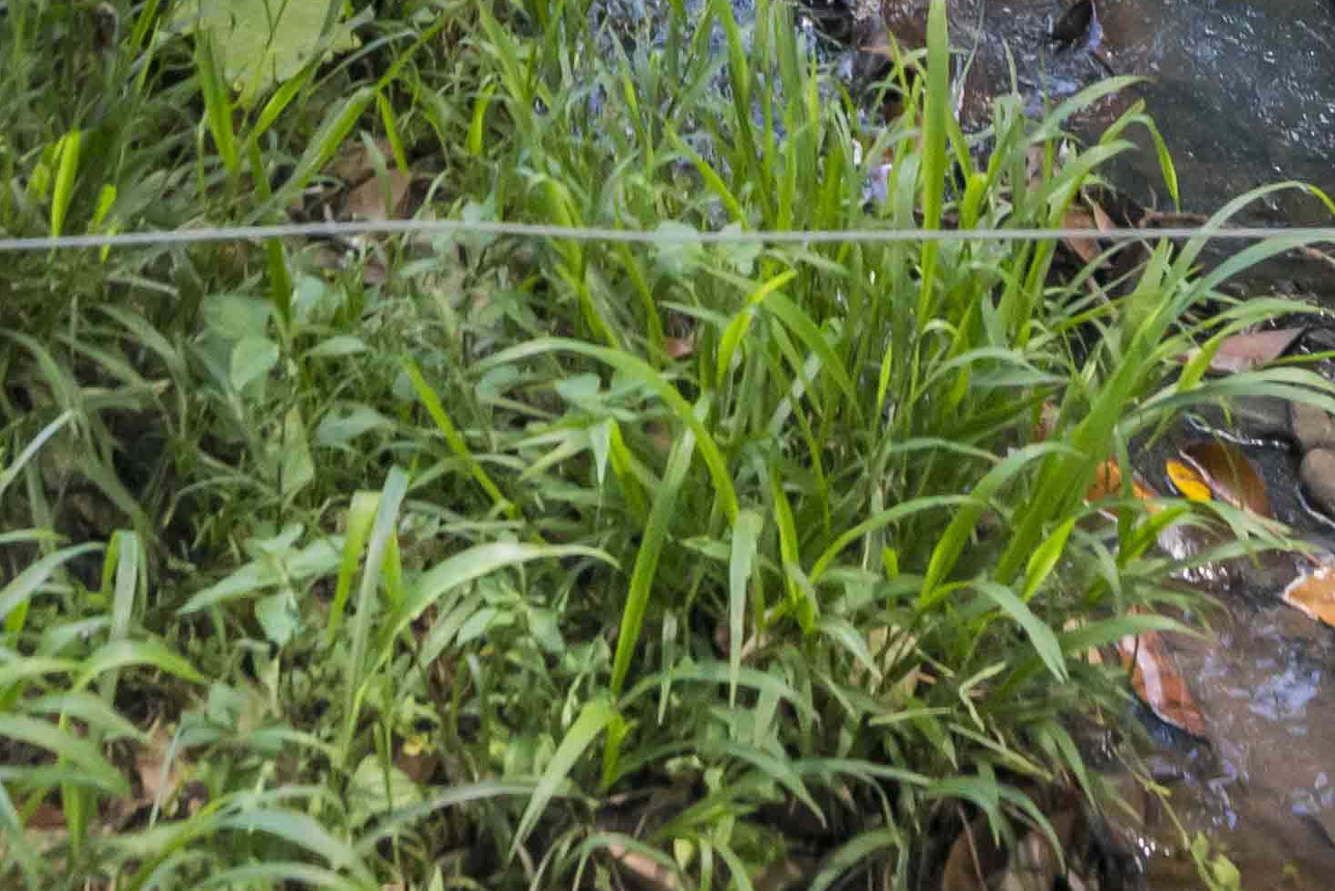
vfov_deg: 13.5
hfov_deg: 25.2
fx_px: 2967
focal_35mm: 80
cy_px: -1093
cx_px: 451
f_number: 8
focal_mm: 16
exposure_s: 1/250
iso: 500
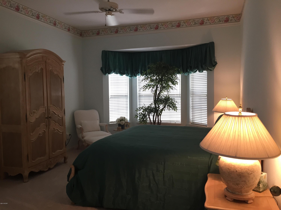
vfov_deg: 48.2
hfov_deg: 61.7
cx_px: 140
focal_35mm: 29
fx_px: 235
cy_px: 105
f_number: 2.2
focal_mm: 4.15
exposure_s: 1/30
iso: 32
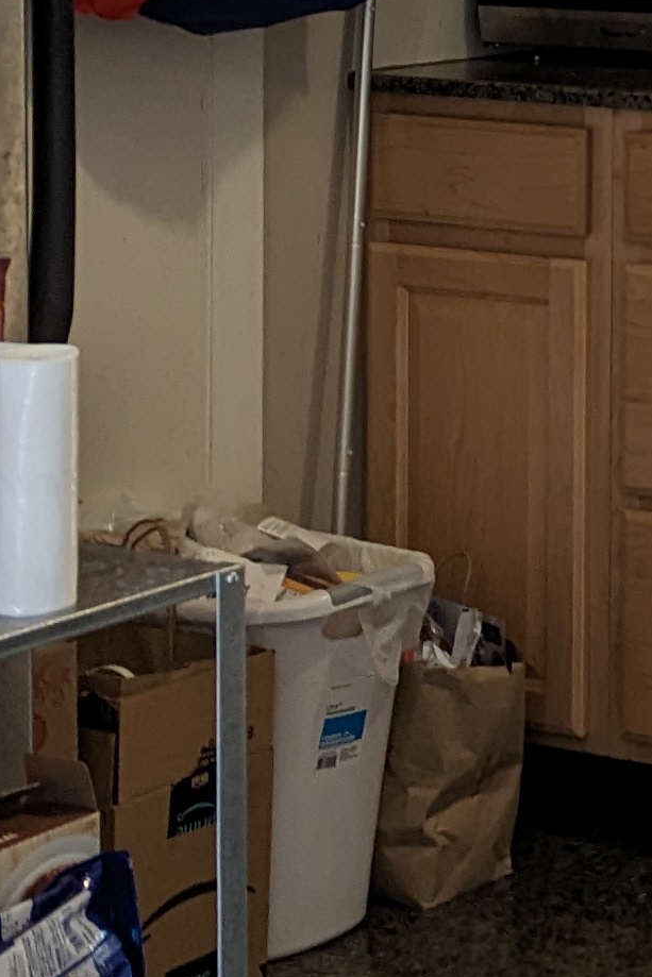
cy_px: -65
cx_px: 1519
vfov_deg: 17.8
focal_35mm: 111
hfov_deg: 10.7
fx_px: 3014
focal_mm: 6.81
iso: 264
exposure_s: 1/27
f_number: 1.85
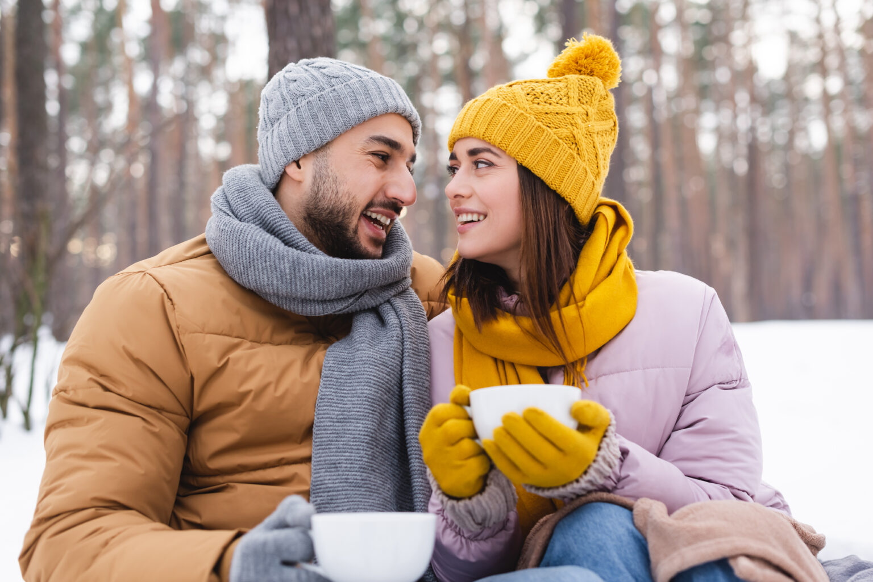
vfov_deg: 27.0
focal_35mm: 50
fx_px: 1213
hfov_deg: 39.6
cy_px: 291
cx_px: 436
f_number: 3.2
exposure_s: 1/250
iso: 160
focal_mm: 50
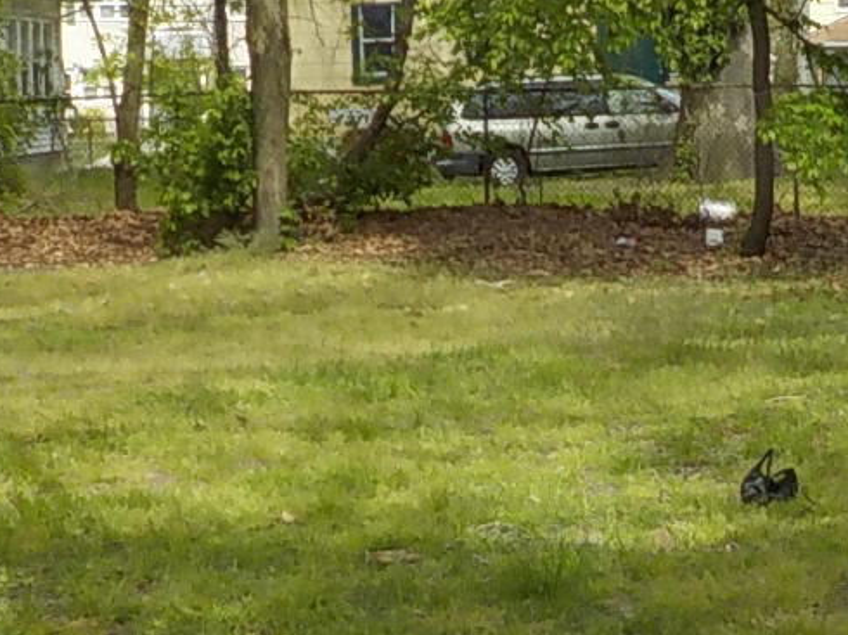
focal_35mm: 98
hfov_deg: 20.0
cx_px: 530
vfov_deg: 15.0
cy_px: 427
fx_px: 2400
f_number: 3.3
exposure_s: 1/640
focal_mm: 4.1
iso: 125
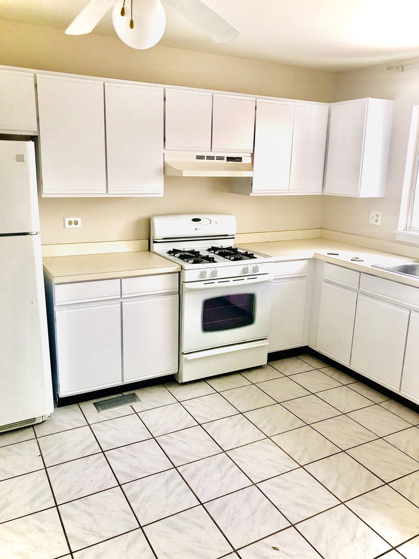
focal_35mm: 28
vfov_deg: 63.4
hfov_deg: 49.7
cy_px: 280
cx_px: 210
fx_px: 452
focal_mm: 3.99
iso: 32
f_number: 1.8
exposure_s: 1/30
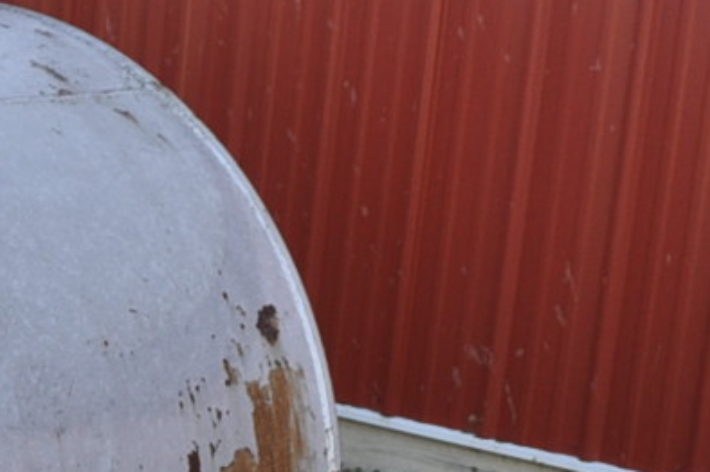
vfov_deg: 9.2
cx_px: -658
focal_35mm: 147
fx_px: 2897
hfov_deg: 12.5
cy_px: 625
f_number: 6.3
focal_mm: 18
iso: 200
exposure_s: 1/160
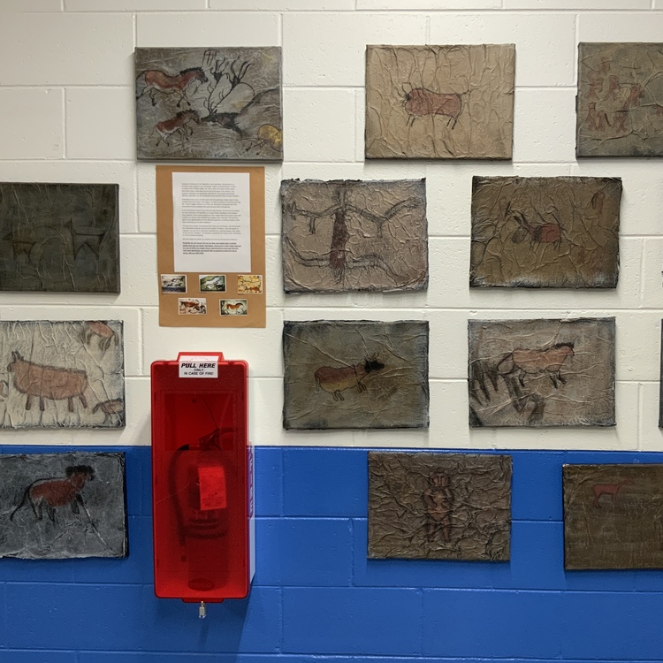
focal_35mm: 35
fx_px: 758
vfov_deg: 47.2
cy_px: 333
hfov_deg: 47.0
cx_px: 394
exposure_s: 1/60
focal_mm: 3
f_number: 1.8
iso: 100
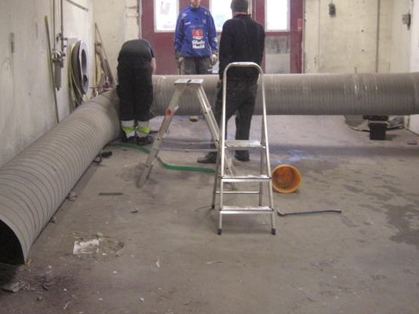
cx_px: 200
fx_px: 617
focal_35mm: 51
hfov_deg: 37.5
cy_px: 124
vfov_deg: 28.5
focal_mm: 7.9
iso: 800
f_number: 2.8
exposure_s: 1/50
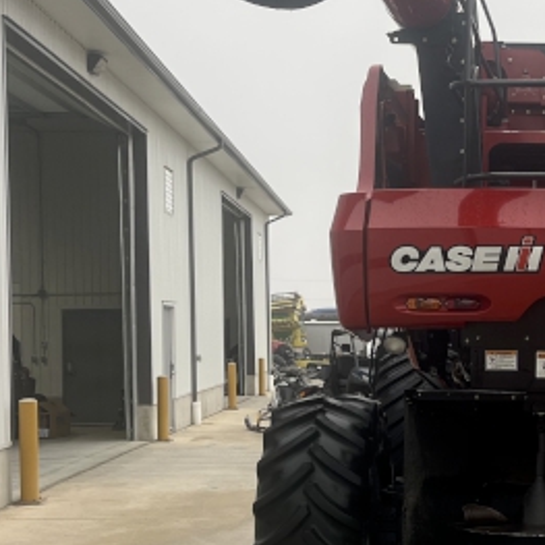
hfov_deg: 22.9
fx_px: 1247
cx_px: 628
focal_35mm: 70
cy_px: 321
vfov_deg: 24.6
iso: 50
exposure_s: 1/510
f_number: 1.6
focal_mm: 5.1
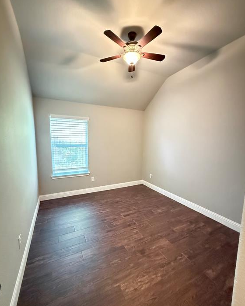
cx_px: 121
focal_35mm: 15
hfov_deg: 84.0
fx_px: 136
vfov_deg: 96.8
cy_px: 157
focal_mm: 2.22
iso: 2000
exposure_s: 1/30
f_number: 2.2
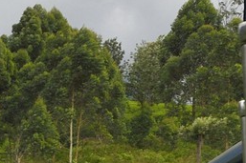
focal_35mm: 174
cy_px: 275
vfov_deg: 7.7
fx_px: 1188
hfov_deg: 10.0
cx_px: -392
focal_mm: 28
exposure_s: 1/1250
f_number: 9
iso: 800
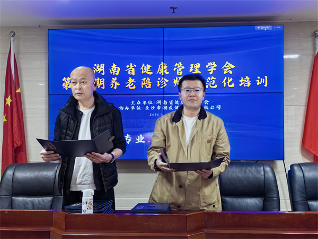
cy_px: 120
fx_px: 386
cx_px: 159
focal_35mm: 42
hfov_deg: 44.8
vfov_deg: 34.3
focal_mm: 5.75
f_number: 1.4
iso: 80
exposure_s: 1/100
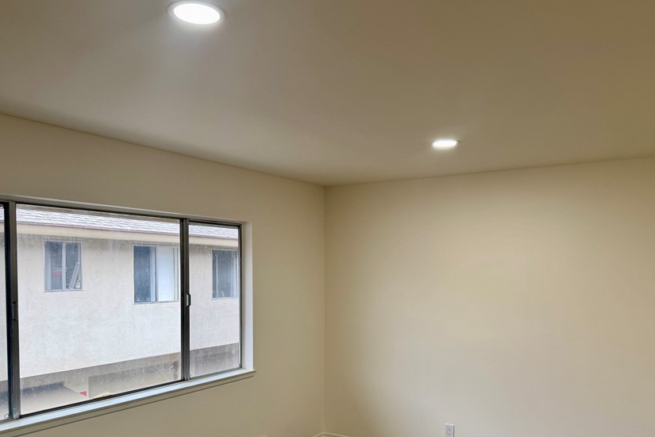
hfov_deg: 60.3
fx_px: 564
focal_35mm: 31
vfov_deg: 41.7
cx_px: 334
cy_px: 295
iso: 100
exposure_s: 1/120
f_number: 1.78
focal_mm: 6.76
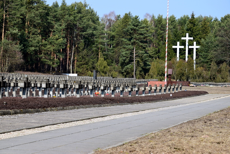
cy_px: 77
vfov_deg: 9.9
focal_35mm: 138
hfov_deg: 14.9
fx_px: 882
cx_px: 115
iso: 400
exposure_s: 1/400
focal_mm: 92
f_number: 11
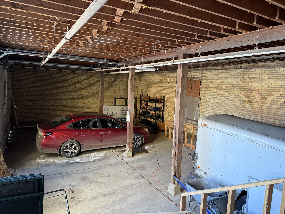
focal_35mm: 24
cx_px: 142
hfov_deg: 71.6
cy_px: 107
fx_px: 198
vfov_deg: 56.8
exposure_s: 1/60
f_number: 1.78
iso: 250
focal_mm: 6.76
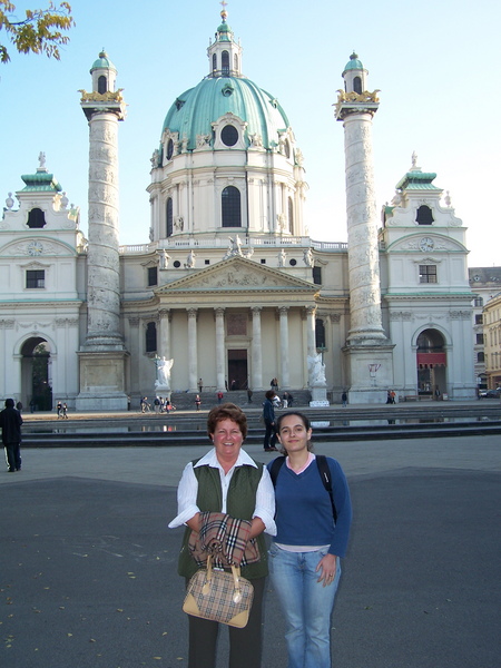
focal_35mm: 38
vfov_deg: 49.0
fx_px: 733
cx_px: 250
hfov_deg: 37.7
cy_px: 334
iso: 80
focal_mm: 6.3
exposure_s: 1/250
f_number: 2.8
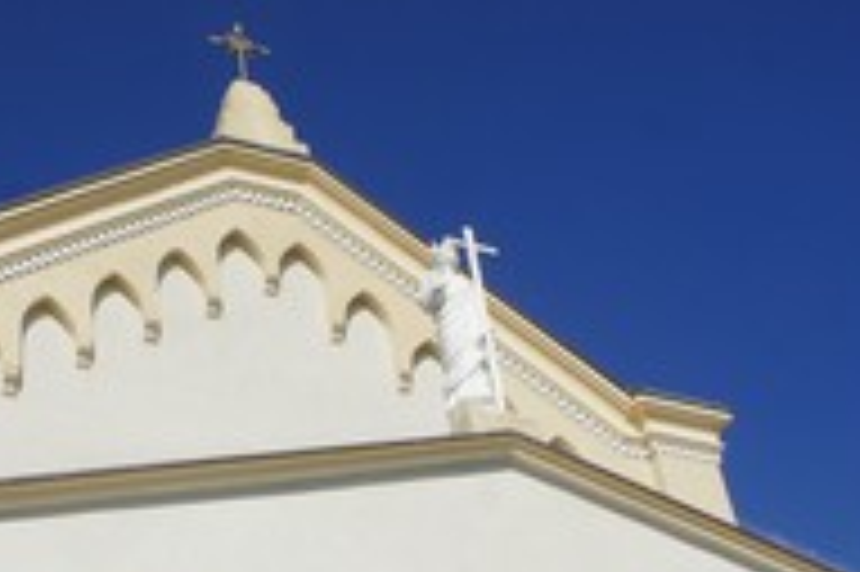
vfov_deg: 20.4
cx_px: 297
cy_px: 540
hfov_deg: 30.8
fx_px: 1551
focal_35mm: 65
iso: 200
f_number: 13
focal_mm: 18
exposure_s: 1/400
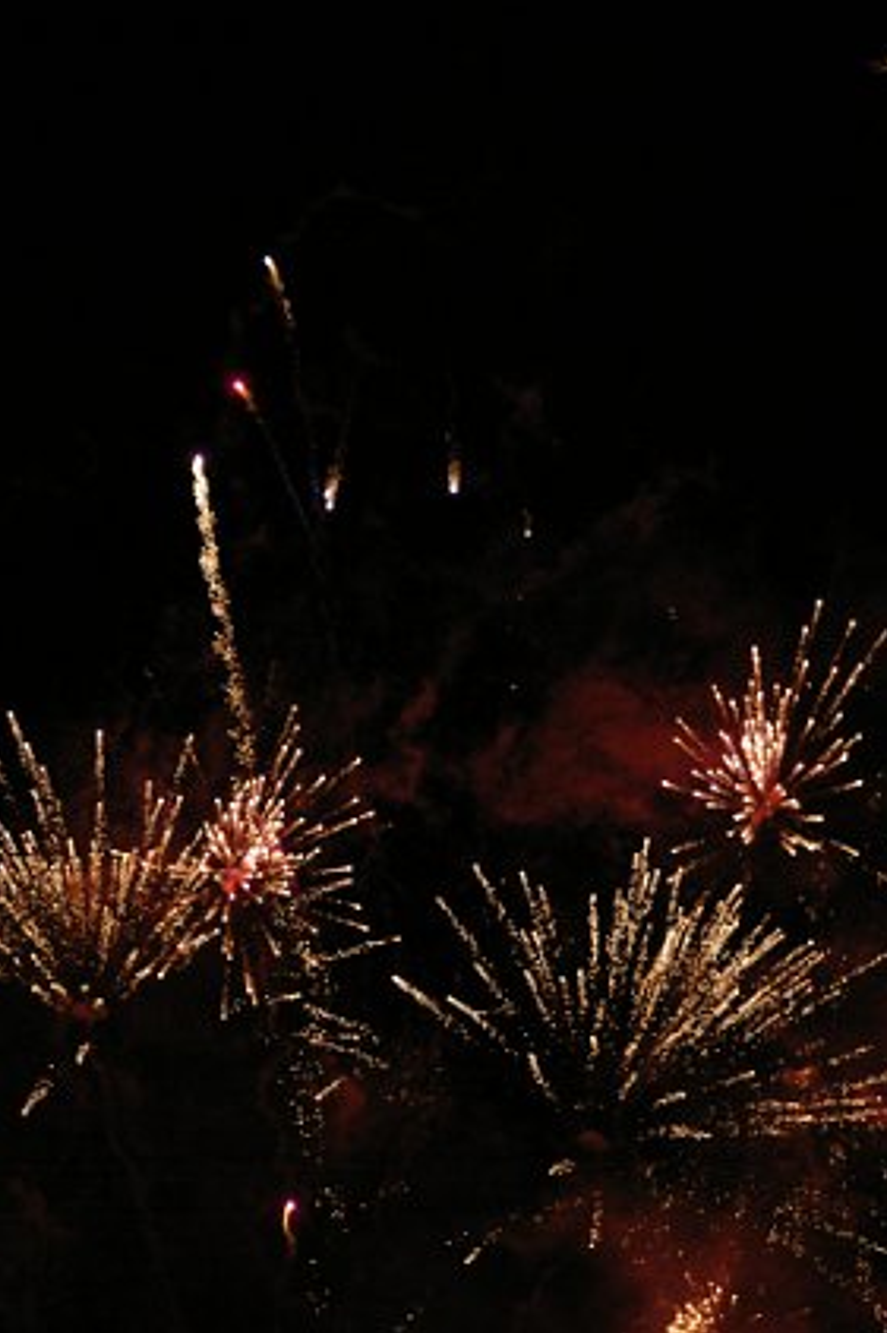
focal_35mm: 239
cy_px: 665
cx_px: 249
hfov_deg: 5.7
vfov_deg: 8.6
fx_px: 8831
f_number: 2.8
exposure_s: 1/400
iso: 800
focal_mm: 105
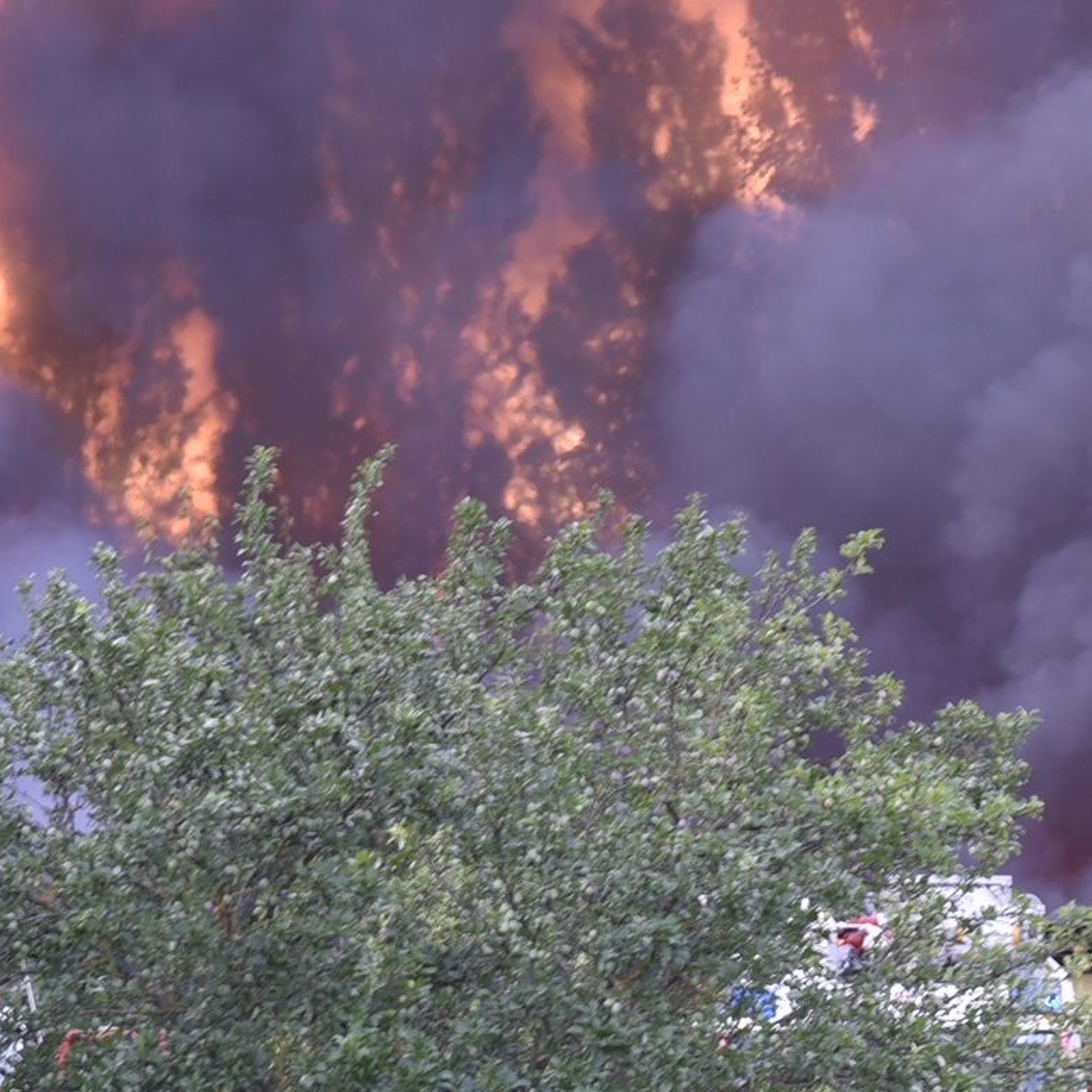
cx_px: 833
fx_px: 14026
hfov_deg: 4.5
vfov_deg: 4.5
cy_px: 891
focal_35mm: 393
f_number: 5
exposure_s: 1/100
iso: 400
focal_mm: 120
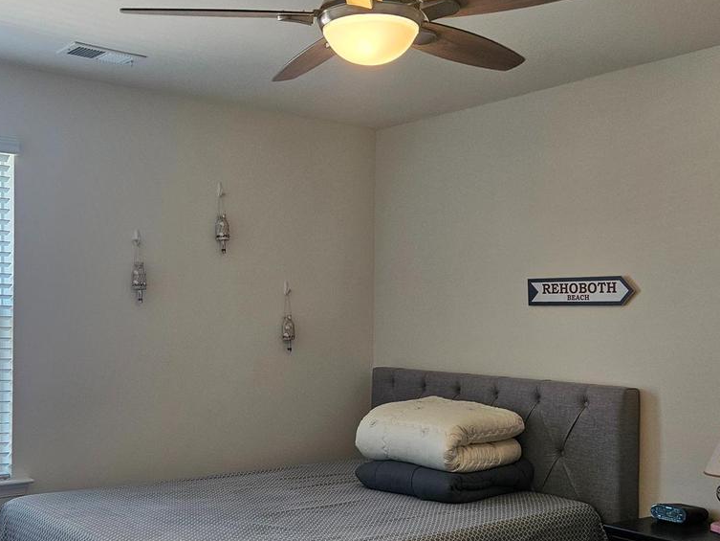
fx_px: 915
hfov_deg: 42.9
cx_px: 315
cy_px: 337
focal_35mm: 44
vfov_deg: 32.7
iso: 100
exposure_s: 1/120
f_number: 1.8
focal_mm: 5.4
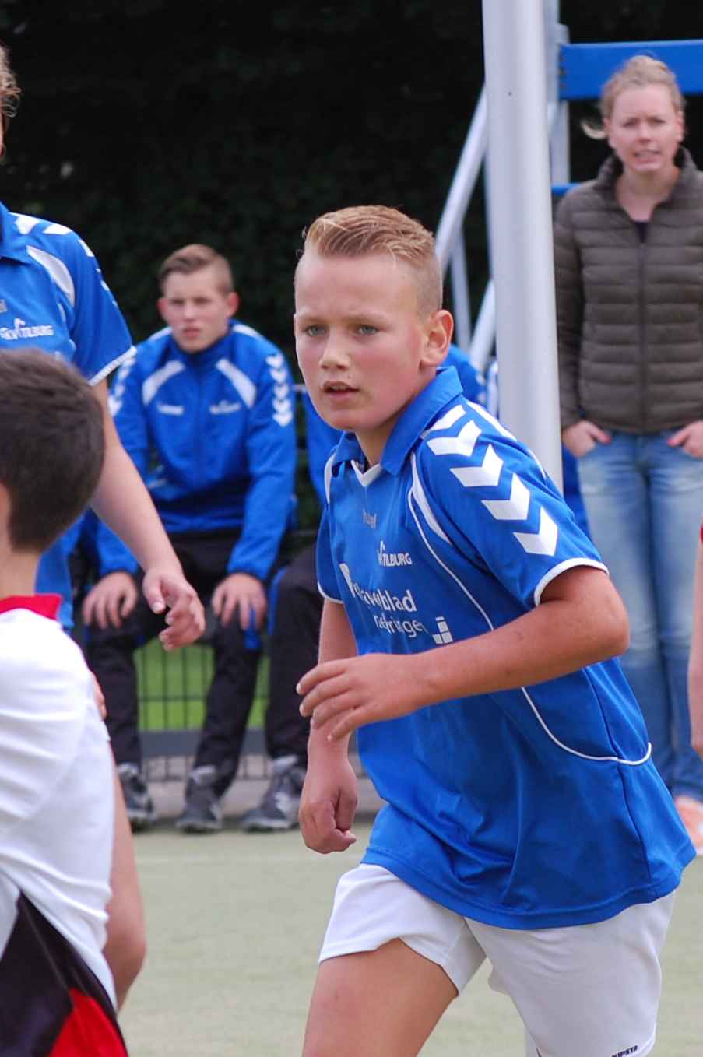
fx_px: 4489
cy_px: 528
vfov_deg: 13.4
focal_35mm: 153
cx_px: 352
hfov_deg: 9.0
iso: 280
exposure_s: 1/500
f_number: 5.6
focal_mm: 102
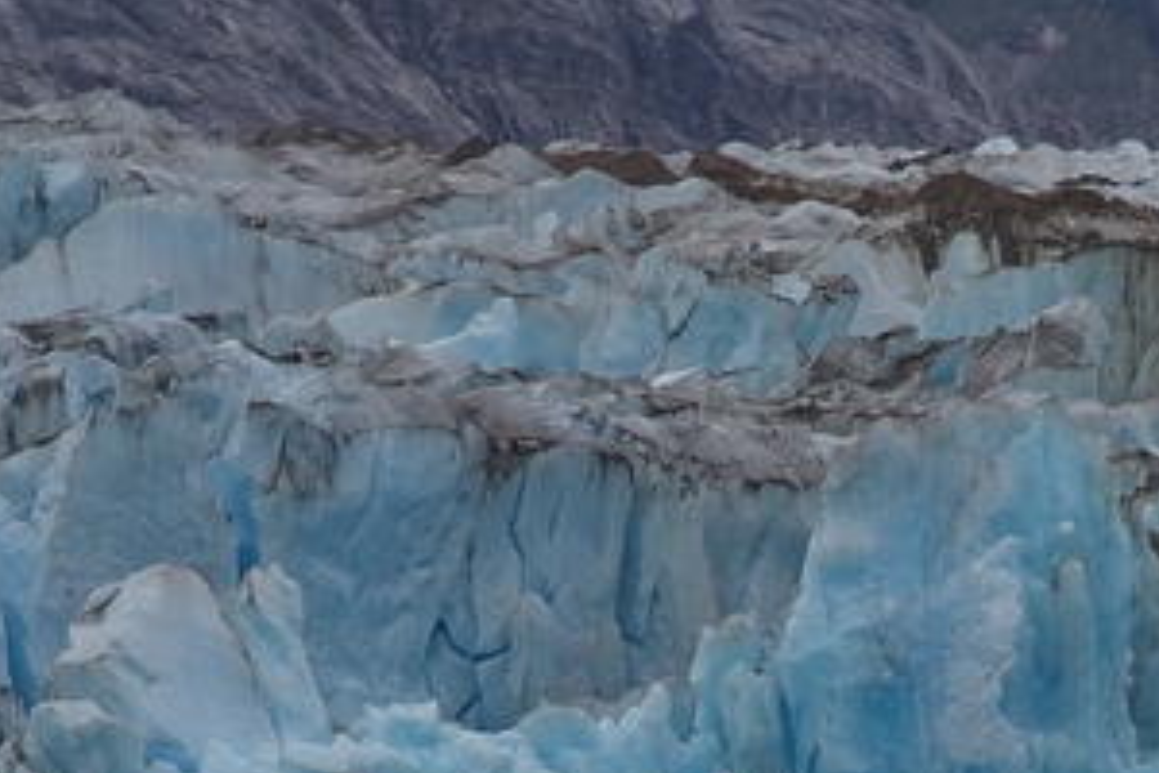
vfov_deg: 2.7
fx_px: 16482
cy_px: 873
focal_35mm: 512
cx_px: 827
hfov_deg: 4.0
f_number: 4
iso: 140
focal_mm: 120
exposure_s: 1/250
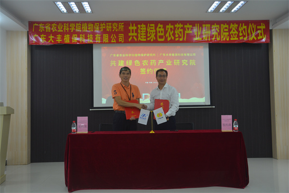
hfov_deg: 53.1
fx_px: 289
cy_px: 96
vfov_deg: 36.9
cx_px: 144
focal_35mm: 36
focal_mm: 24
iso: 400
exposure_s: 1/50
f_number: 5.6
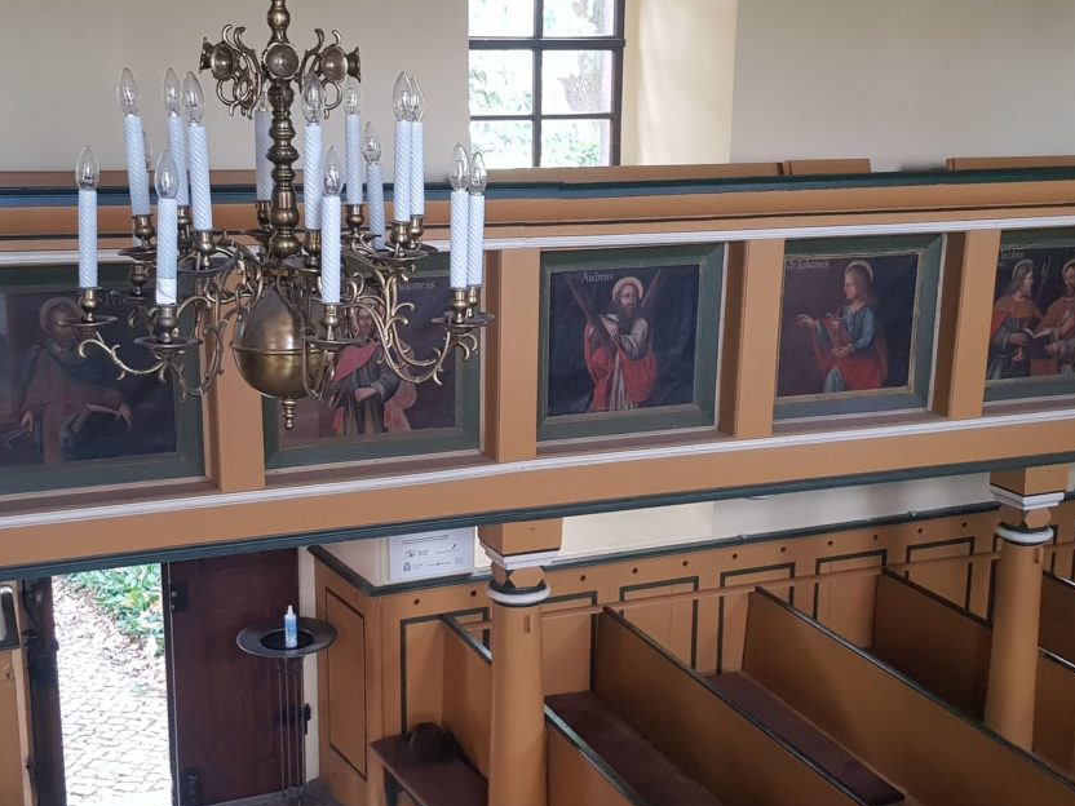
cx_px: 536
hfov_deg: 39.7
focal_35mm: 48
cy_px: 462
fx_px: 1491
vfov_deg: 30.2
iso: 250
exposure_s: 1/60
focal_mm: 4.2
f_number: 1.7
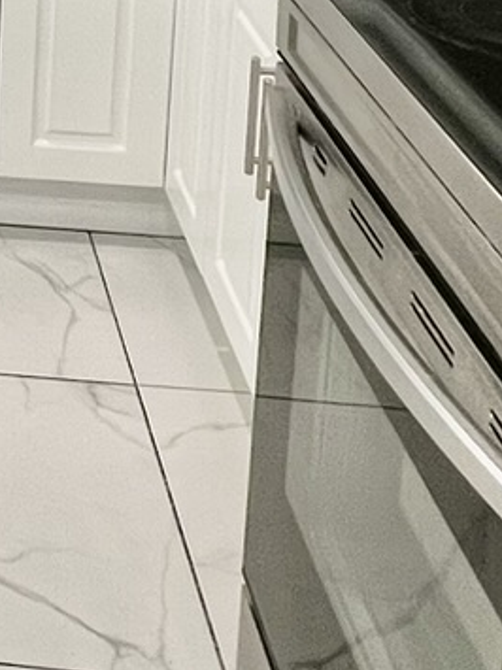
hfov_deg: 16.6
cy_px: -293
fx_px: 1451
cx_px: -387
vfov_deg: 22.2
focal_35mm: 75
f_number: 1.8
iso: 125
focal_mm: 1.57
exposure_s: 1/60
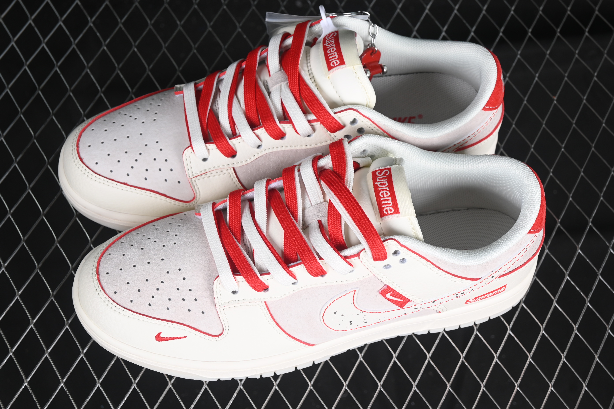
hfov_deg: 27.0
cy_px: 204
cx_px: 307
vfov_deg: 18.2
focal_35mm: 75
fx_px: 1279
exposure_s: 1/80
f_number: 7.1
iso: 160
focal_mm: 50
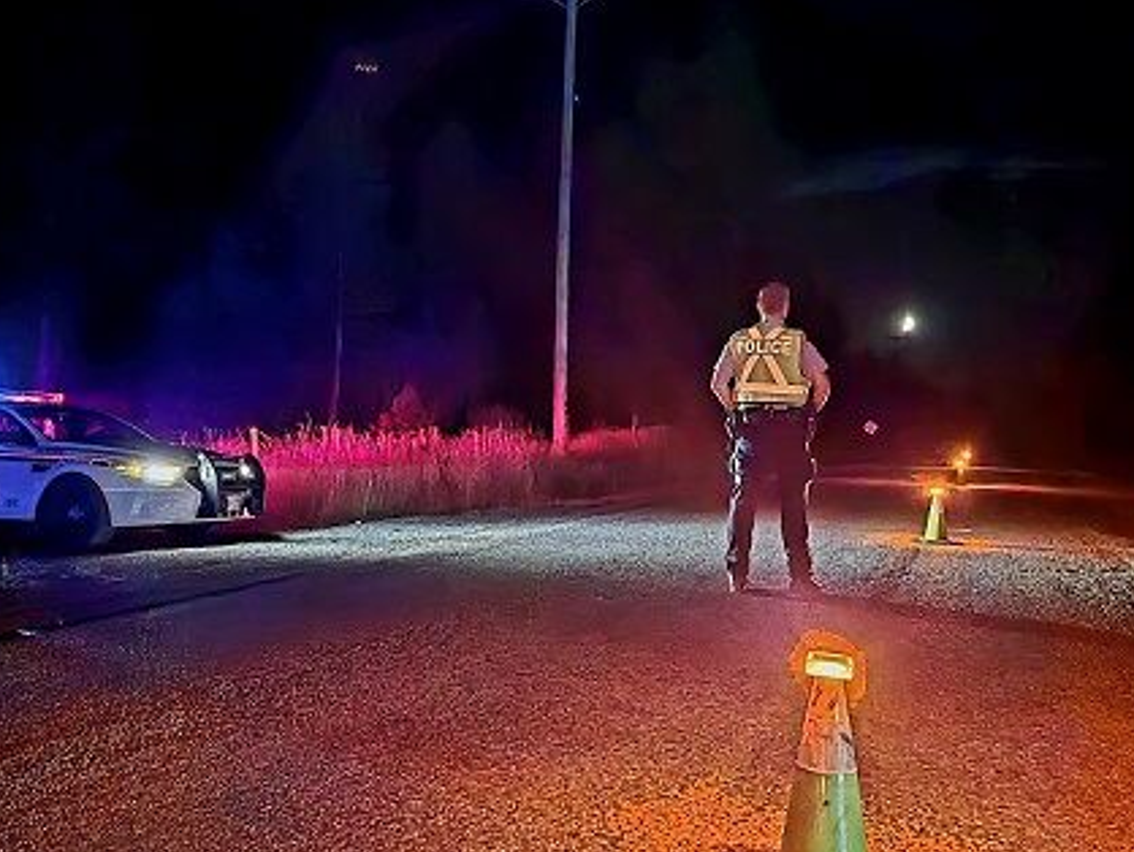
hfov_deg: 55.3
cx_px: 597
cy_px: 385
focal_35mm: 33
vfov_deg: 42.9
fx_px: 1082
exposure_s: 1/10
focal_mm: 6.3
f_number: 1.7
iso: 3200
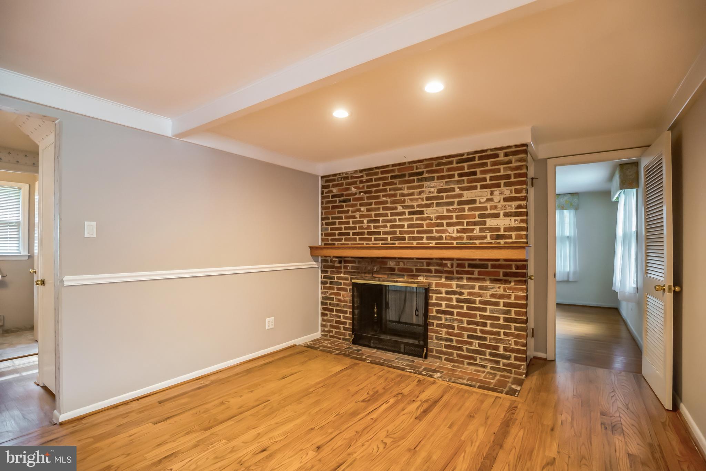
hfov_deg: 96.7
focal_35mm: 16
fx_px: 314
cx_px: 353
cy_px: 236
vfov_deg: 73.7
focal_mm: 16
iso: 1250
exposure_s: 1/60
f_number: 4
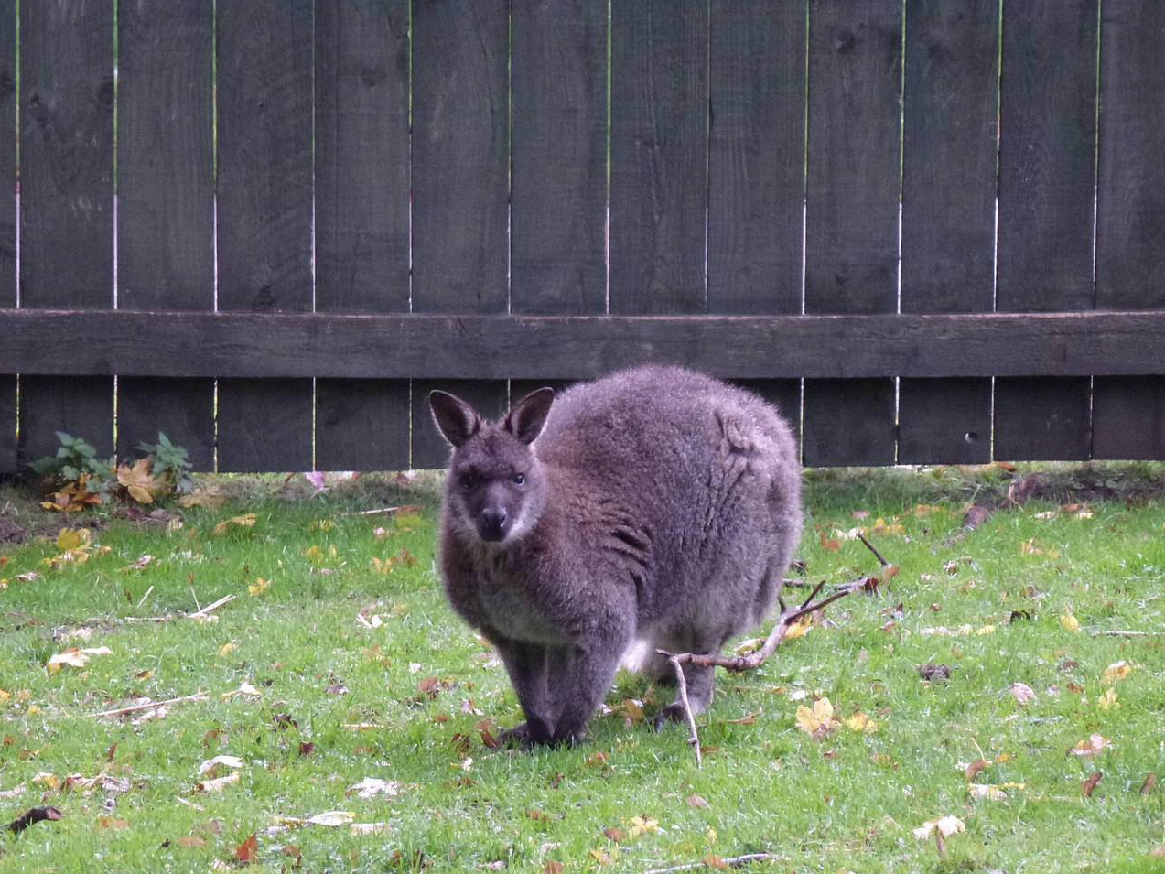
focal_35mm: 269
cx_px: 597
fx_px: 9054
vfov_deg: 5.5
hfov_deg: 7.4
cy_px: 506
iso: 400
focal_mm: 38.3
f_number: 5.5
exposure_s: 1/25
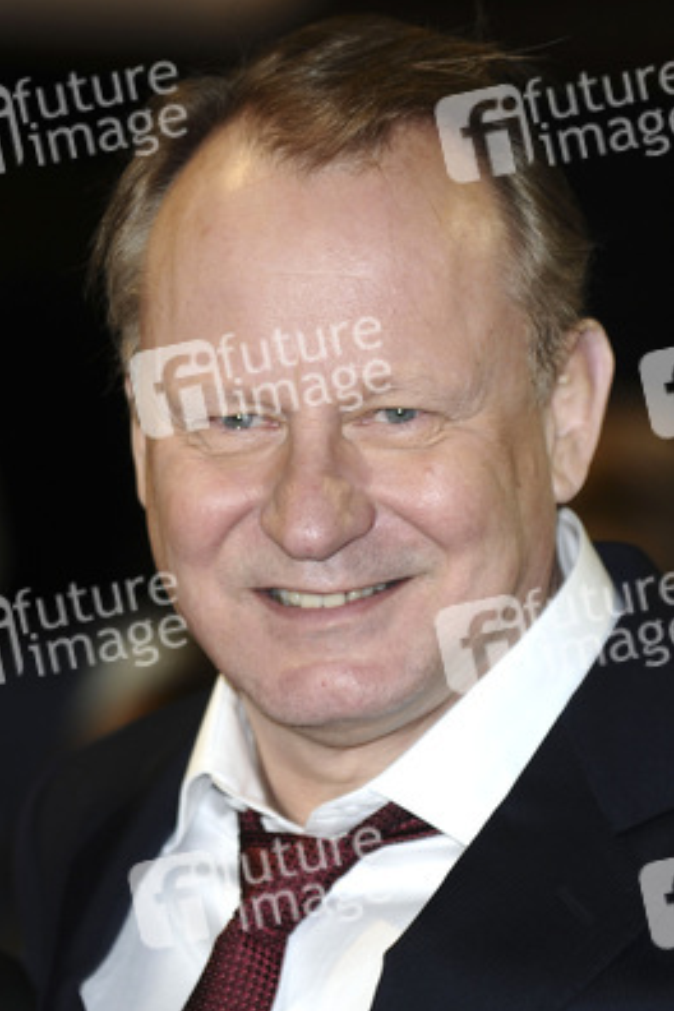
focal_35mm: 303
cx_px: 336
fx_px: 8509
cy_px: 506
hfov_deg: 4.5
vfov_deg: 6.8
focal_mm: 200
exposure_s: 1/200
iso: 320
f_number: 4
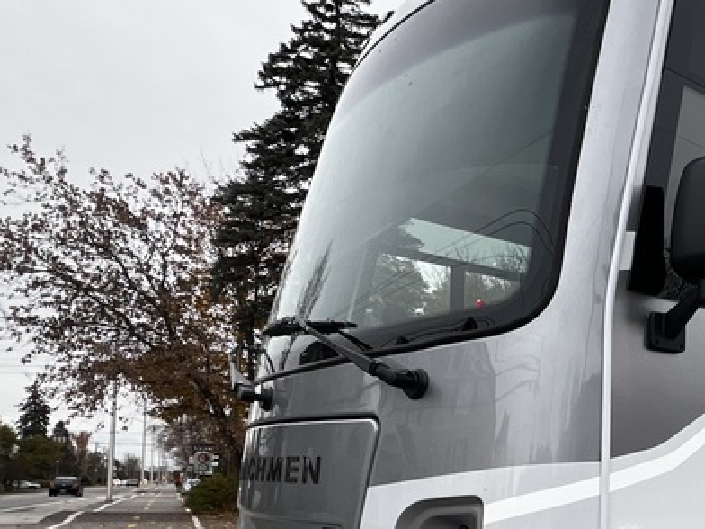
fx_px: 692
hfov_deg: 42.4
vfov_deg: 39.6
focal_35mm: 34
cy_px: 448
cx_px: 775
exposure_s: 1/283
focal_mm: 1.57
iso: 32
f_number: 1.8
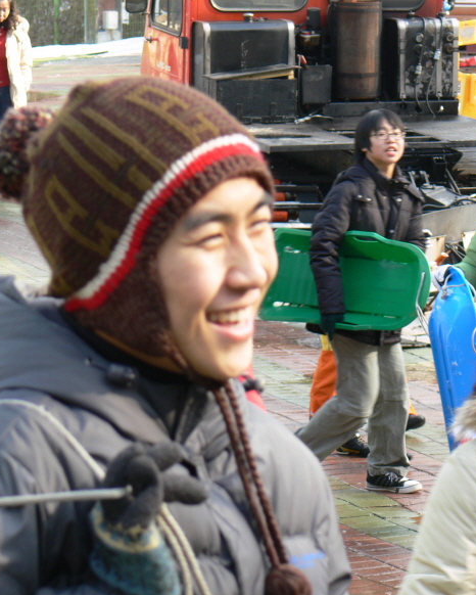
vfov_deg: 10.5
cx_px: 235
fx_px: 3221
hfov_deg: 8.5
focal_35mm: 183
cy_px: 298
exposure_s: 1/100
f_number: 4
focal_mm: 29.7
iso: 80
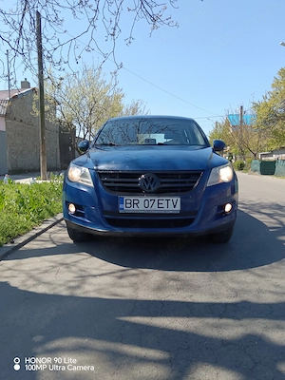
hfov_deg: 51.4
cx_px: 142
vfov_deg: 65.3
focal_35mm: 27
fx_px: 296
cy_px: 190
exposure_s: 1/900
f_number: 1.9
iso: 170
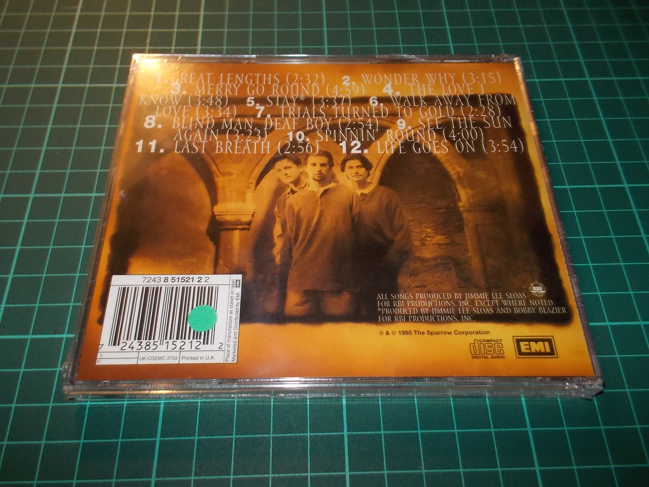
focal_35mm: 29
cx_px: 324
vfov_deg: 48.2
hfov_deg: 61.7
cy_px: 244
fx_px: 544
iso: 200
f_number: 3.3
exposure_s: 1/30
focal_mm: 4.1
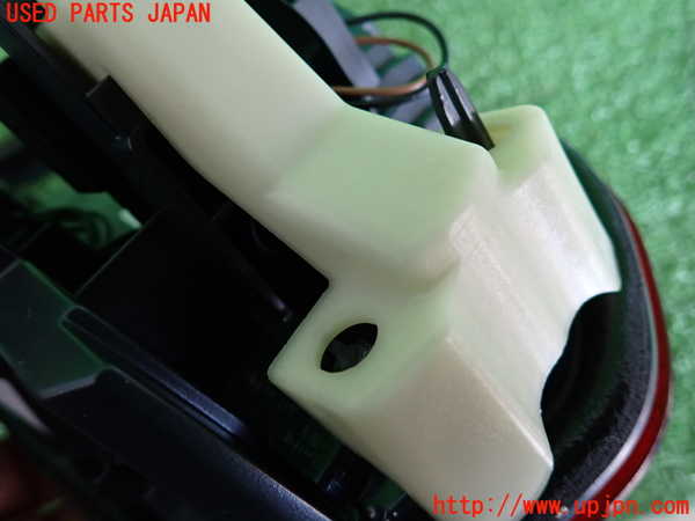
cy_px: 260
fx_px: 502
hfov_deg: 69.4
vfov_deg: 54.9
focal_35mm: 25
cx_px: 348
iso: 320
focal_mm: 4.5
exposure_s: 1/100
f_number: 2
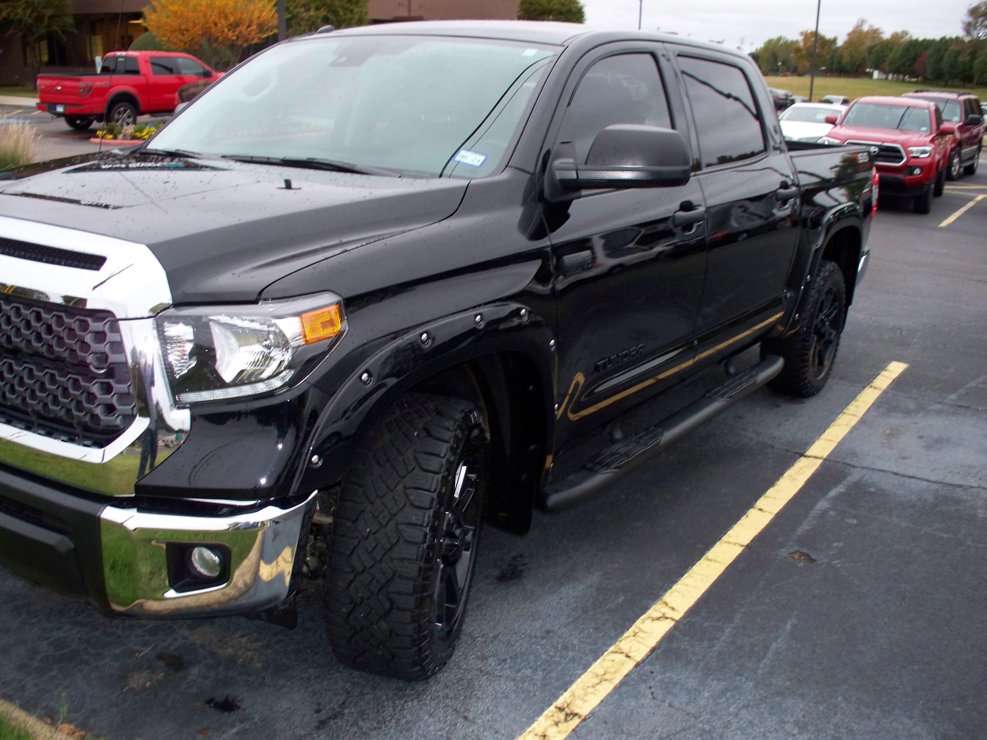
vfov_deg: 39.7
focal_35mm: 36
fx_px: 1026
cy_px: 370
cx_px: 494
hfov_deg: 51.4
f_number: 2.8
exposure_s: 1/50
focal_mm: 7.54
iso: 200
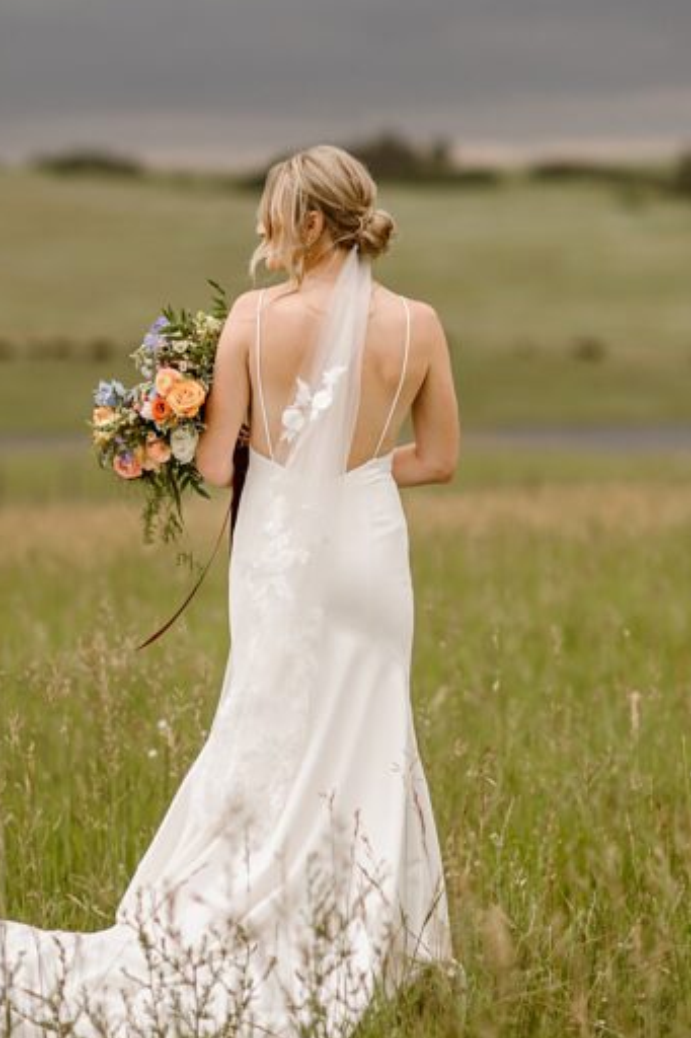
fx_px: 4898
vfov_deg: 12.1
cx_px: 344
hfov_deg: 8.1
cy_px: 308
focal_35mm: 170
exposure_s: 1/5000
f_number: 1.8
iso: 250
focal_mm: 85
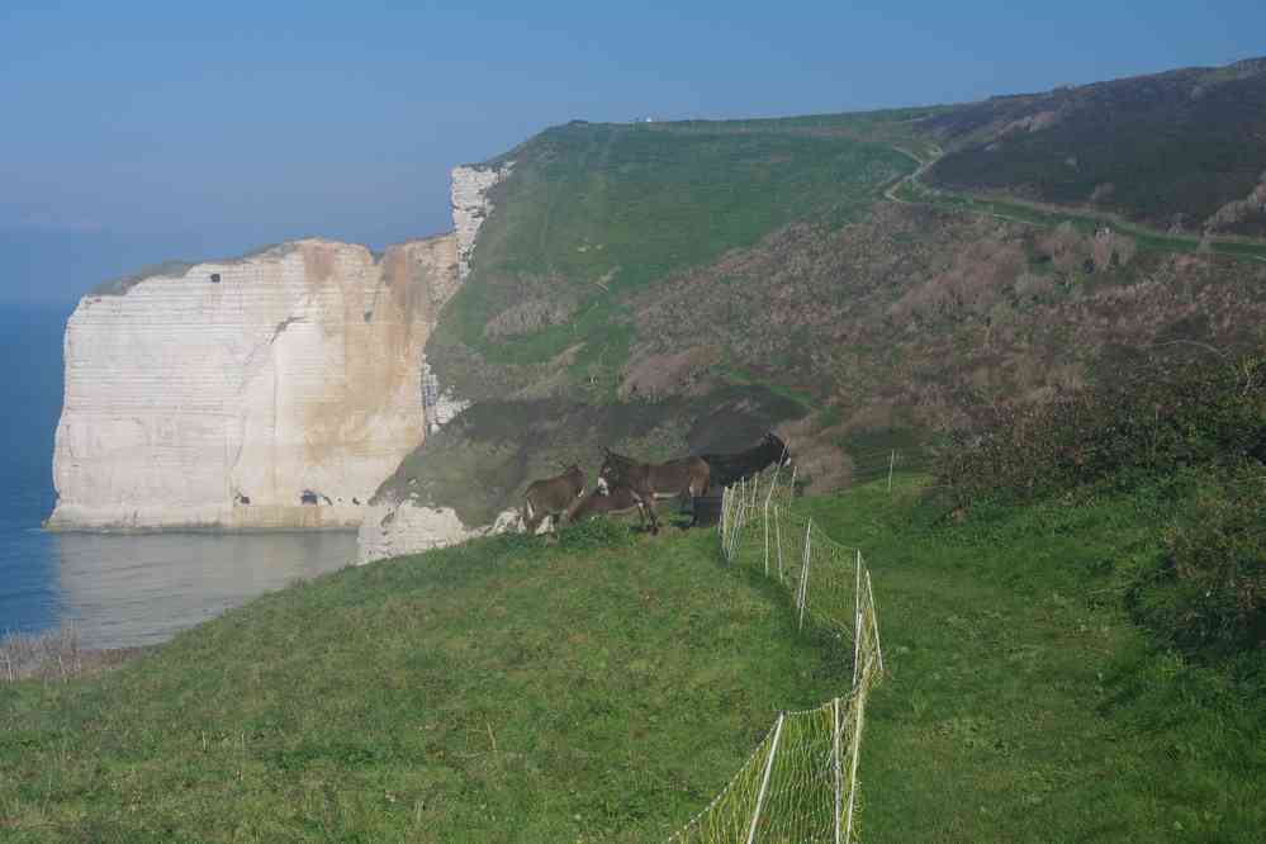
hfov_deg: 24.6
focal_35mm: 82
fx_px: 2901
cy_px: 422
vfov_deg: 16.6
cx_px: 633
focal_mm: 55
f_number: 11
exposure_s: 1/125
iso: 200
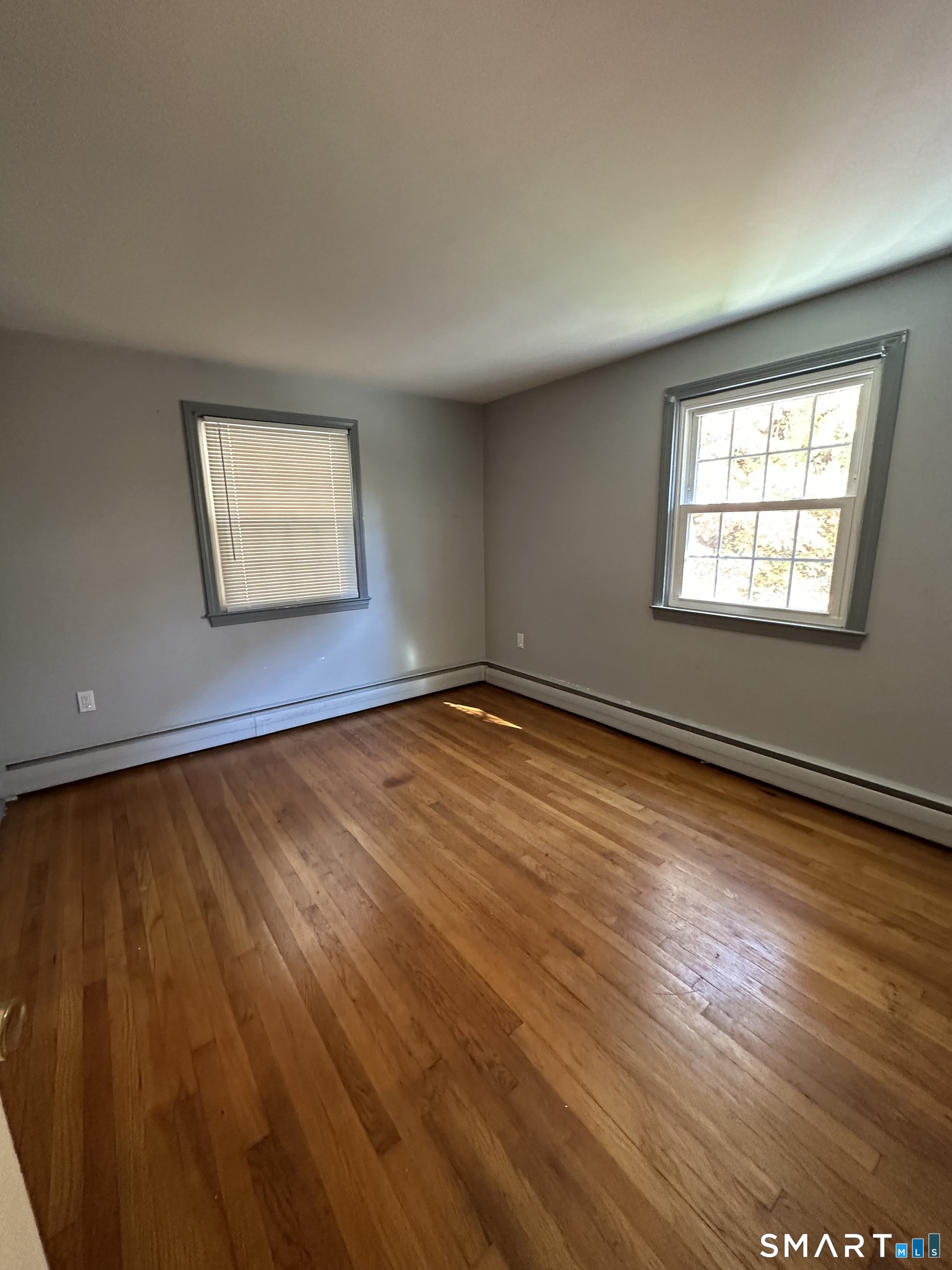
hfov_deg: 85.7
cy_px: 635
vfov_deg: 102.1
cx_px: 476
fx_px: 513
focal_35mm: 14
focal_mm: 2.22
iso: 640
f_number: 2.2
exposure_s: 1/60
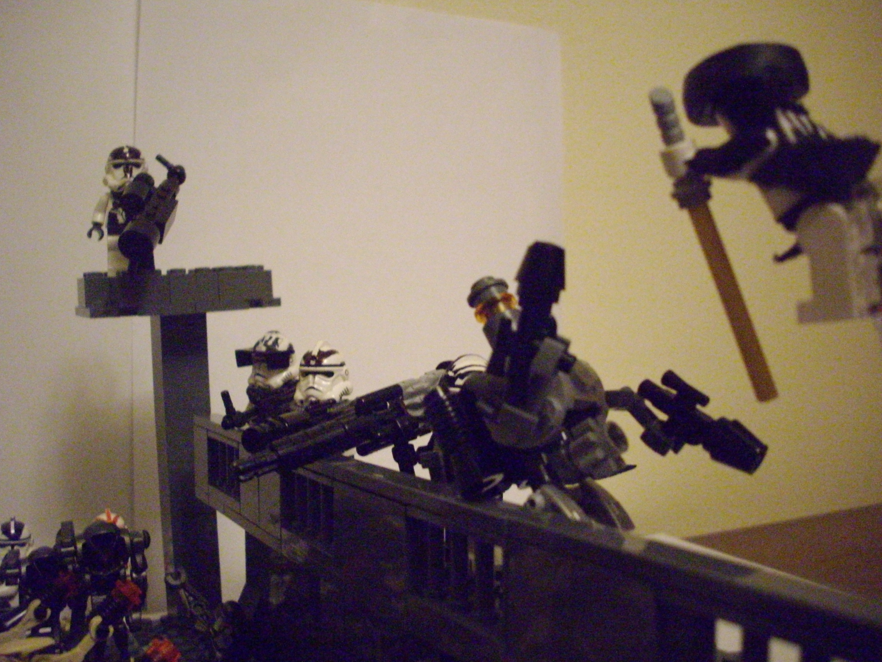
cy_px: 331
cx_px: 441
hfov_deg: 50.1
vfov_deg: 38.7
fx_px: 943
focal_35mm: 37
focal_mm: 6.2
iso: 1000
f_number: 2.8
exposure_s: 1/30
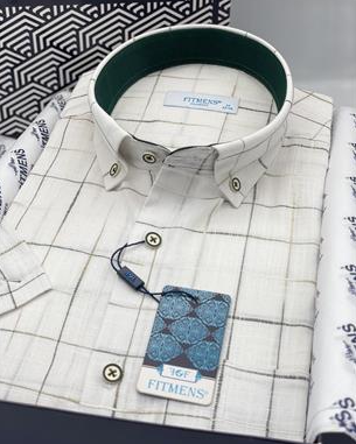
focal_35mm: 55
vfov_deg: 34.1
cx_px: 176
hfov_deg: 27.6
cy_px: 214
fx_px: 724
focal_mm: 6
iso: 25
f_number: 2
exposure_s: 1/122
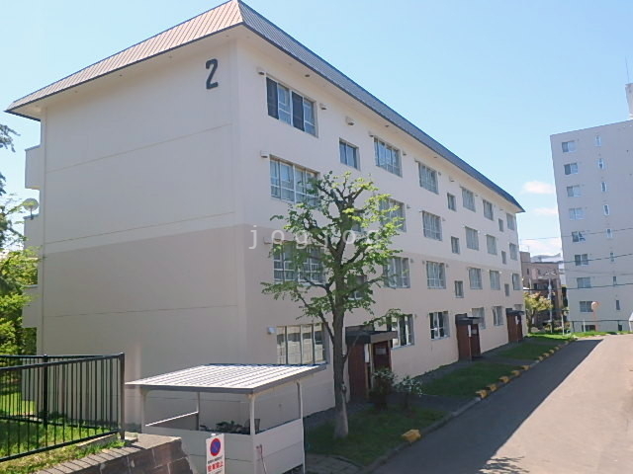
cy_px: 237
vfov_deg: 45.4
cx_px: 316
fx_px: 567
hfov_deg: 58.4
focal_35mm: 31
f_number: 4.7
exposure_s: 1/500
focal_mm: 5.6
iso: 125
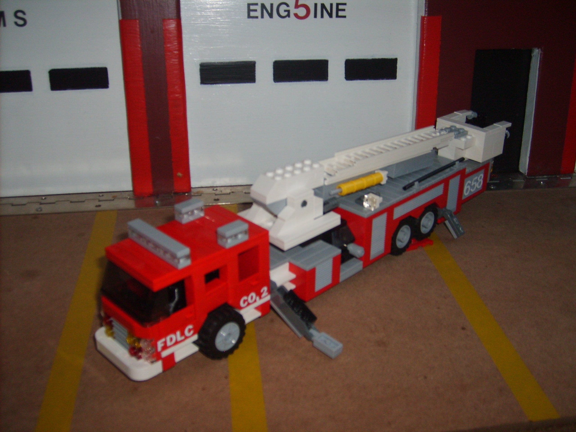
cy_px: 216
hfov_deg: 52.6
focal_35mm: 35
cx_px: 288
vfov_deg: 40.7
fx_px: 582
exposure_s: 1/45
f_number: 2.8
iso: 100
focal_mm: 5.8
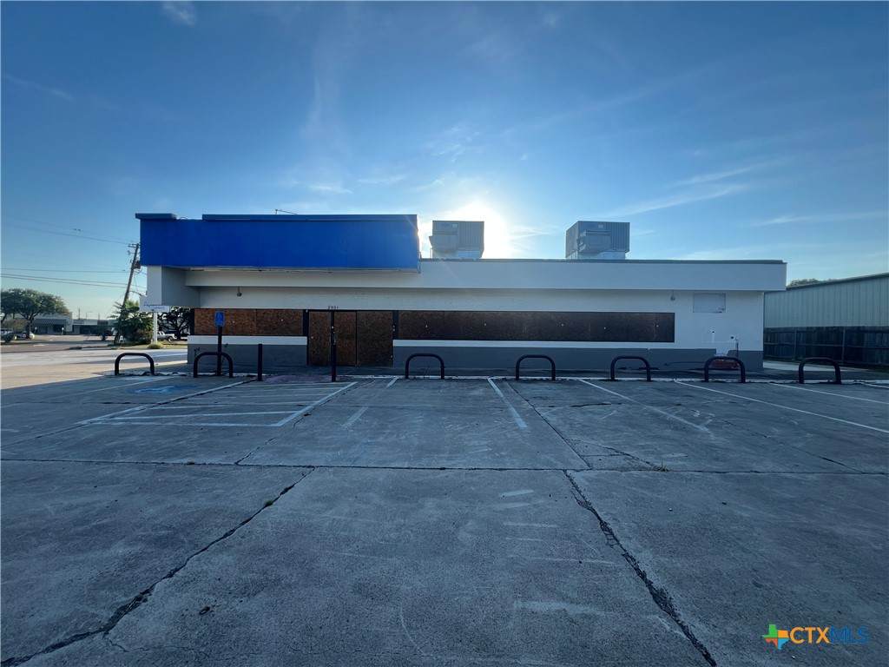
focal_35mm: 13
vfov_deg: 89.9
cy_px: 334
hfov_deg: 106.2
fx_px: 334
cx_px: 444
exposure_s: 1/555
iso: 32
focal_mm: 1.57
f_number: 1.8
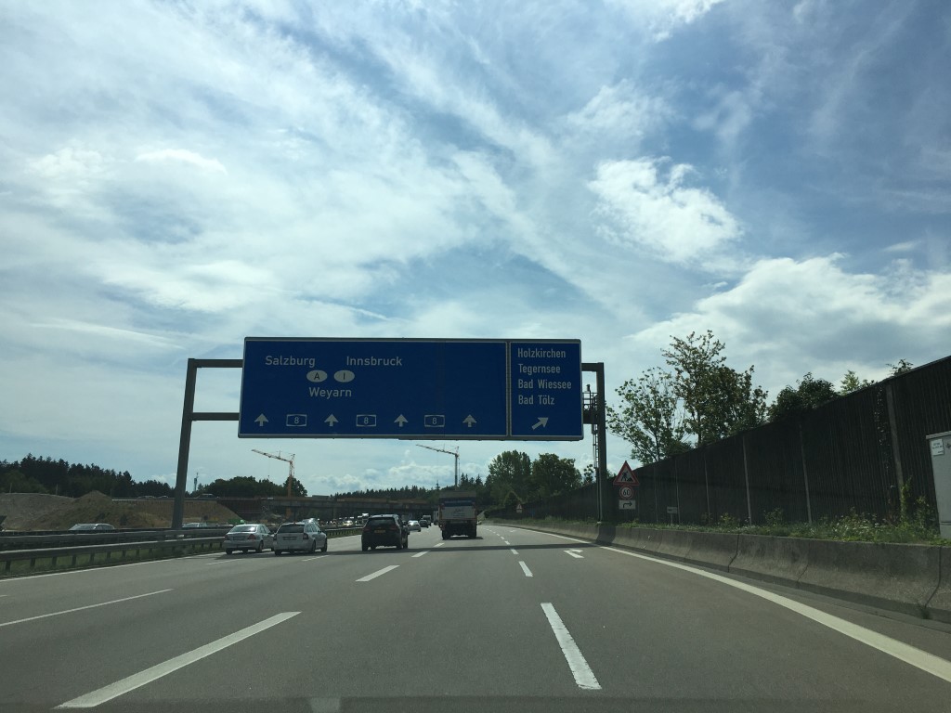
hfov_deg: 61.7
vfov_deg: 48.2
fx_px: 797
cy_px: 356
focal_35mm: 29
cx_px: 476
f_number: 2.2
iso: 25
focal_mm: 4.15
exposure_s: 1/4274
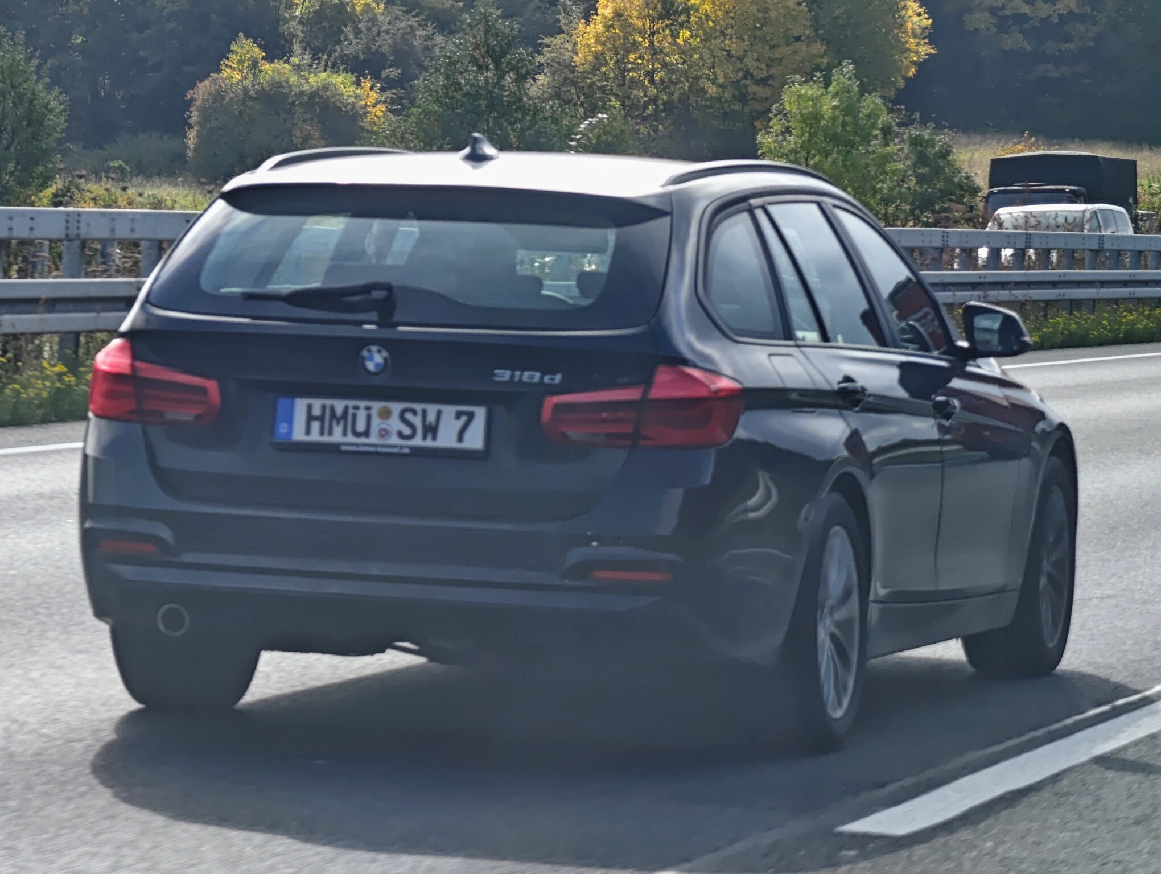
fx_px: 2855
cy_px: 437
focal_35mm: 85
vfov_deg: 17.4
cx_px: 580
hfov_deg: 23.0
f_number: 2.3
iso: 100
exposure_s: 1/400
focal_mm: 22.5
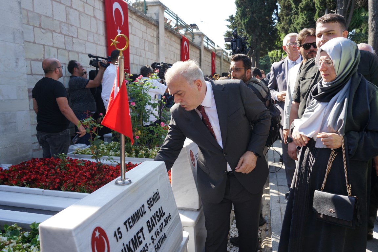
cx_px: 189
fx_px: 294
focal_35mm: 28
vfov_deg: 46.4
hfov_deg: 65.5
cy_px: 126
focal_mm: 28
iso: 100
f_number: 5.6
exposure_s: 1/125
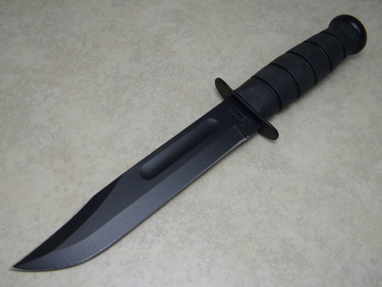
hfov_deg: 45.8
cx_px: 191
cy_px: 144
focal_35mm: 41
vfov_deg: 35.1
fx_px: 452
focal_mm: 7.3
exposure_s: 1/36
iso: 400
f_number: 3.8
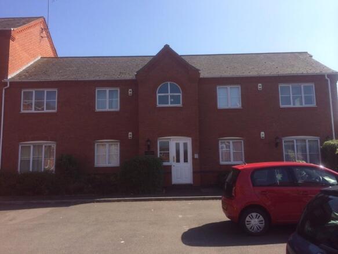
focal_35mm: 30
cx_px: 169
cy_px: 127
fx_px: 293
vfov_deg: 46.8
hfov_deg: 60.0
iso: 32
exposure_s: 1/1325
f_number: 2.2
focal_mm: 4.12
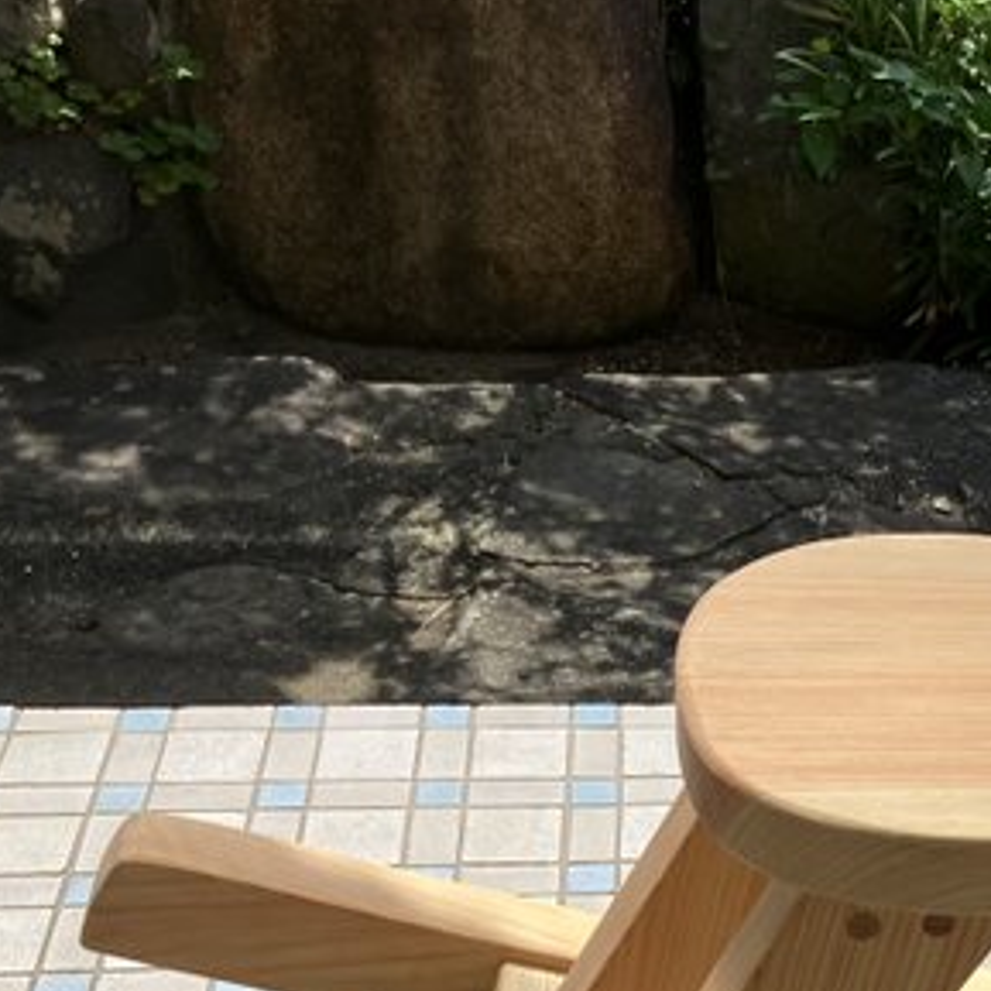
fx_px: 2364
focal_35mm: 73
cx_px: 1274
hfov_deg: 21.5
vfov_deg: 23.2
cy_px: 850
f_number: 1.8
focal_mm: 3.99
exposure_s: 1/1312
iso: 32
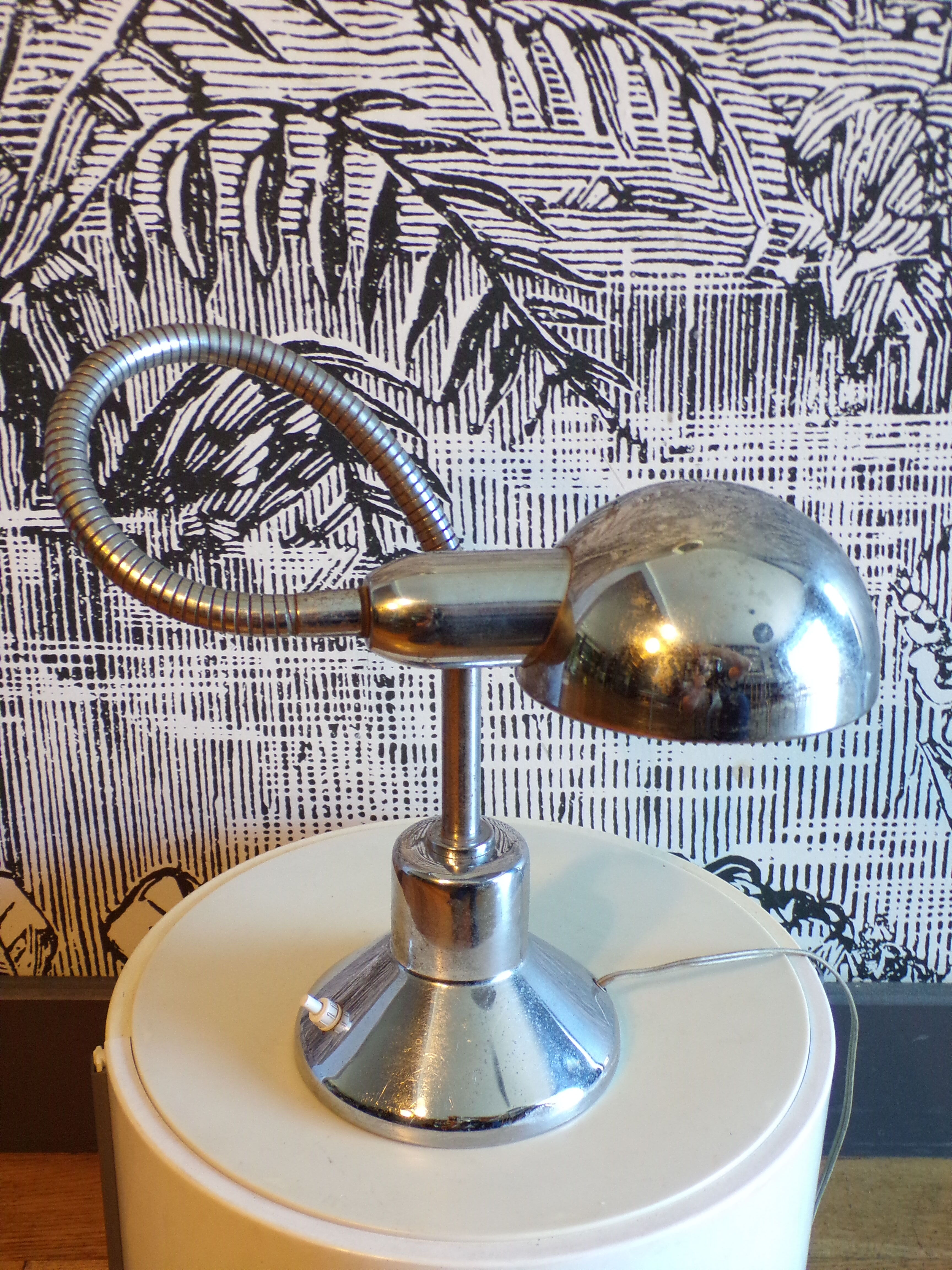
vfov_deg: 44.8
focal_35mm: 42
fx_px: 1540
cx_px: 476
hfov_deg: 34.3
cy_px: 635
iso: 255
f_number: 3.4
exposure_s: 1/17
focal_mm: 7.6
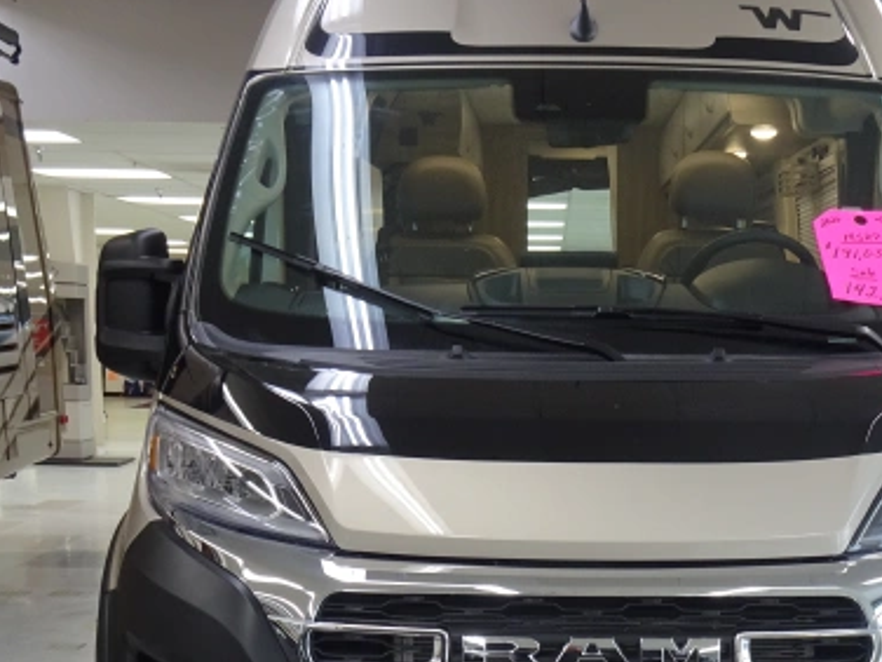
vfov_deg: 27.7
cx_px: 568
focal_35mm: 51
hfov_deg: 37.2
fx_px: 1299
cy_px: 568
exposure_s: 1/30
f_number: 3.5
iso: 100
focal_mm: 4.1
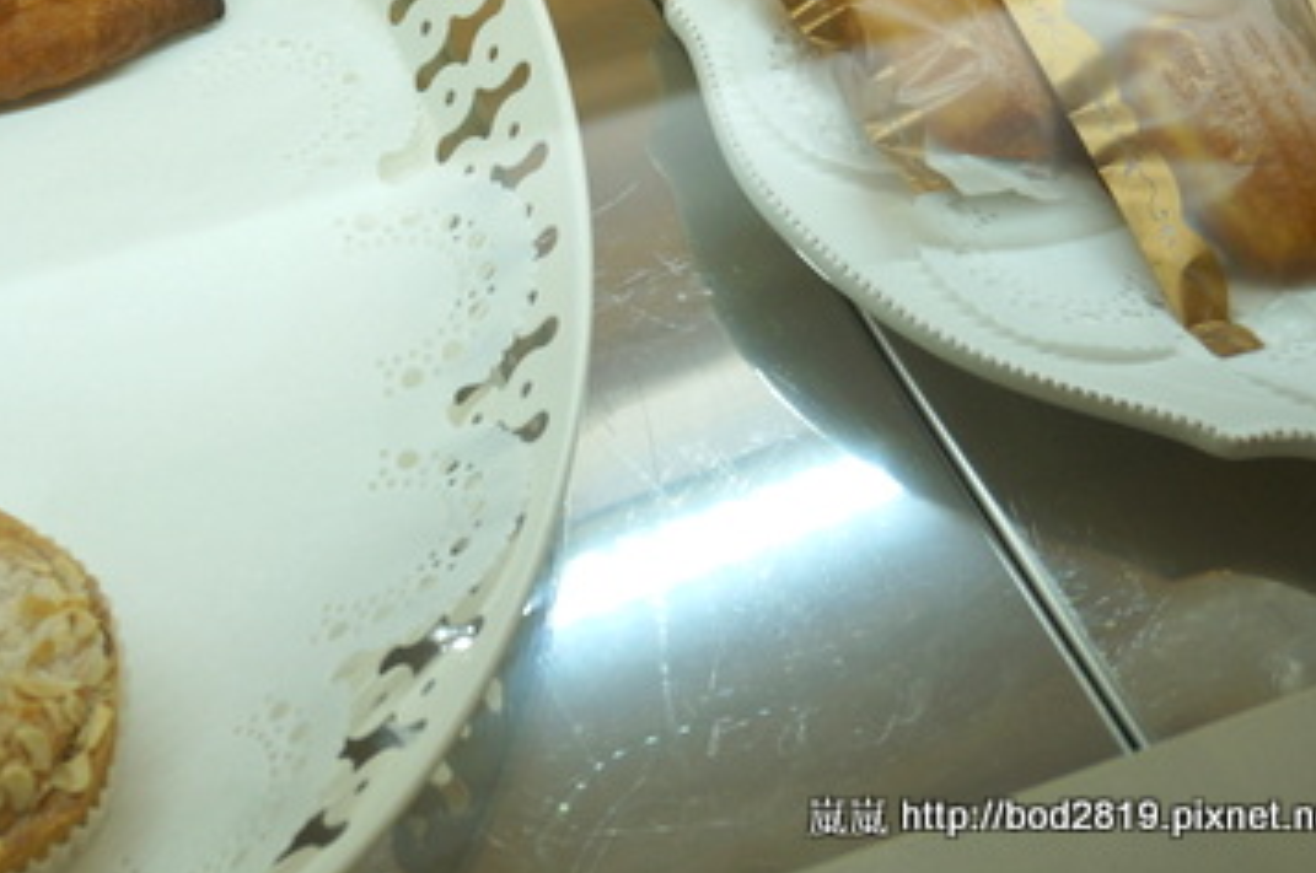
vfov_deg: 19.1
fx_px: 2555
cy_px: 105
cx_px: 321
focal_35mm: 70
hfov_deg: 28.4
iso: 250
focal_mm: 26
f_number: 4.5
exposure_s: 1/160
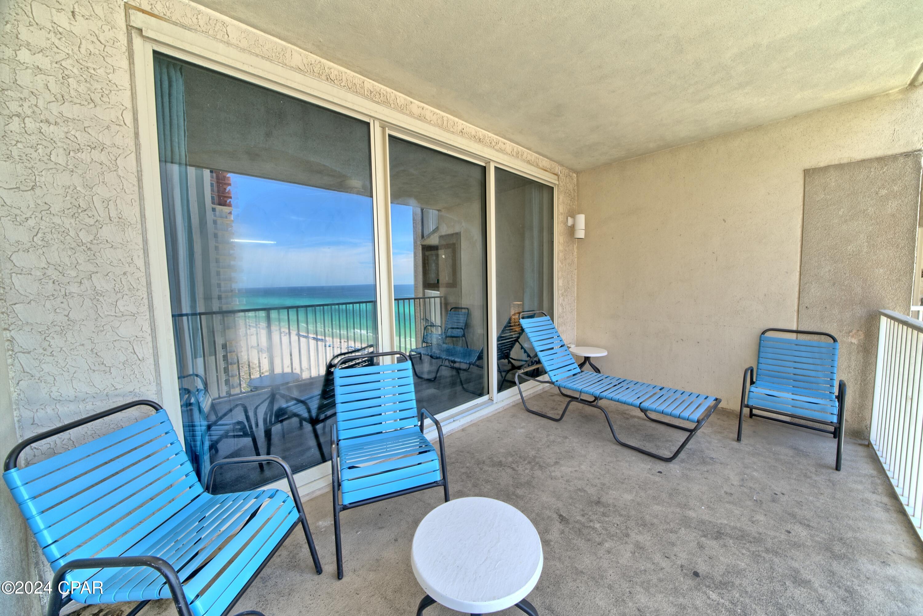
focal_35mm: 12
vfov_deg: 90.0
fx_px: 308
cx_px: 462
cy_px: 308
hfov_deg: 112.6
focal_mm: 12
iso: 100
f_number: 8
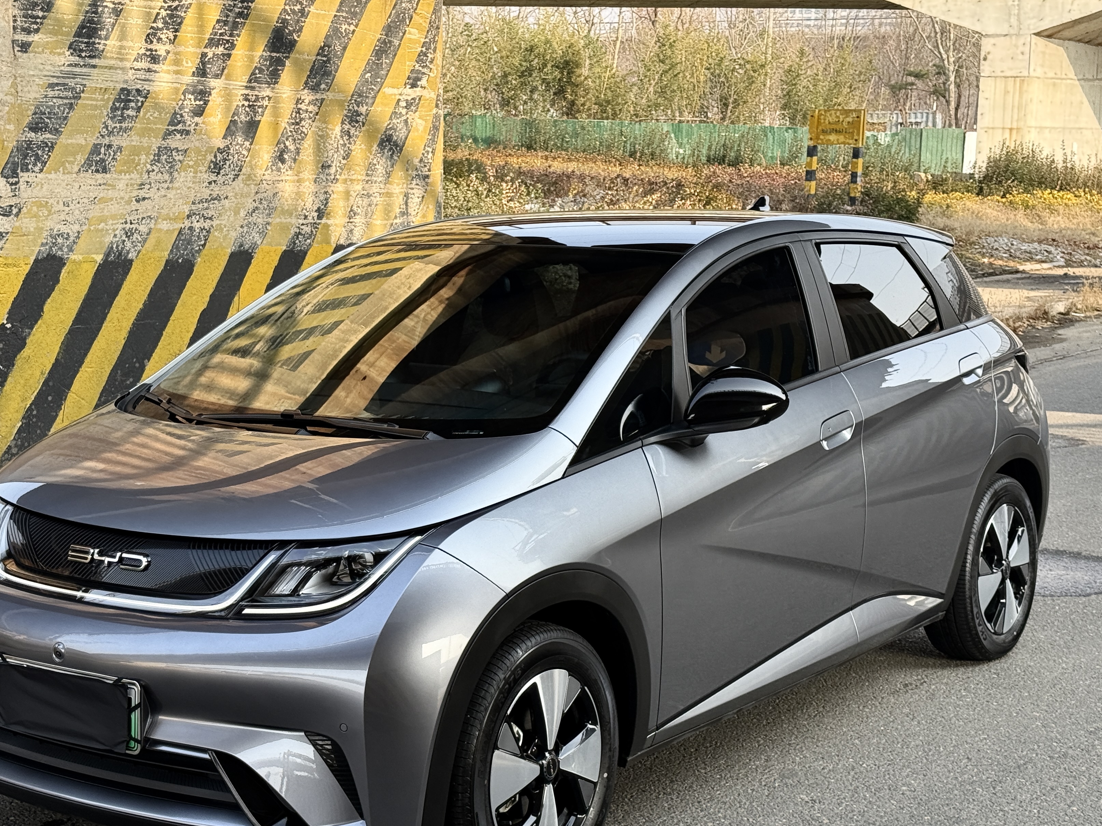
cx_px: 470
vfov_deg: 24.4
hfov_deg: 32.1
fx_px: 1910
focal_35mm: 60
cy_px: 447
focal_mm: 6.76
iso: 64
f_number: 1.78
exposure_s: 1/846
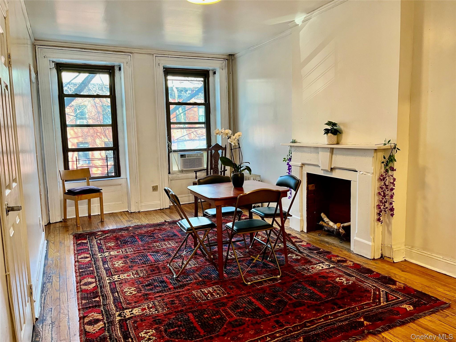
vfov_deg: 53.1
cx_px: 228
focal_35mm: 26
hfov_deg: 67.3
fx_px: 343
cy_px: 171
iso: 160
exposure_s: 1/60
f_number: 1.6
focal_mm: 5.1
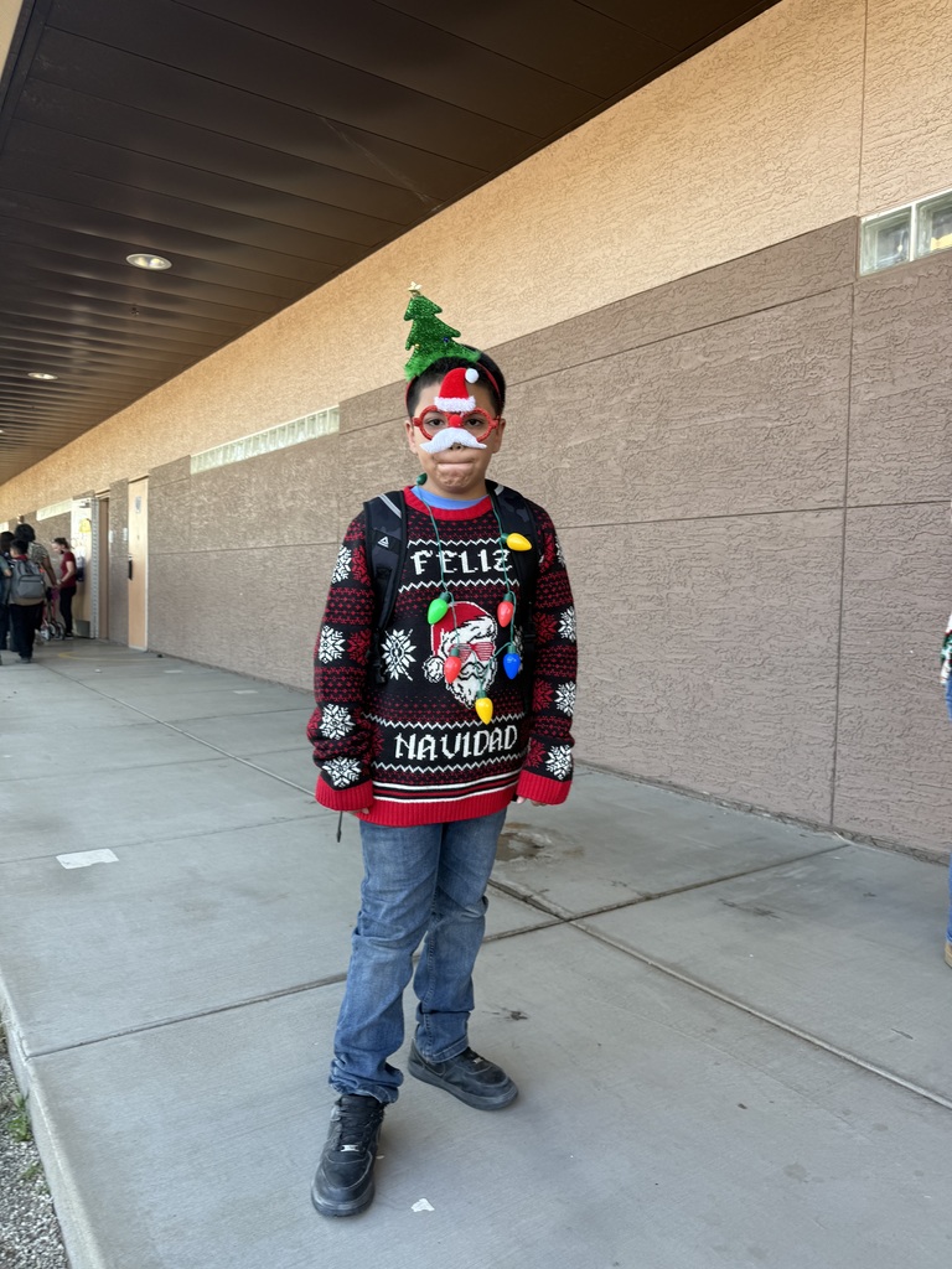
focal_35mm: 24
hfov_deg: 56.8
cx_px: 476
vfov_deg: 71.6
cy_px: 634
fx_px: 880
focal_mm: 6.76
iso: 64
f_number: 1.78
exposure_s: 1/254
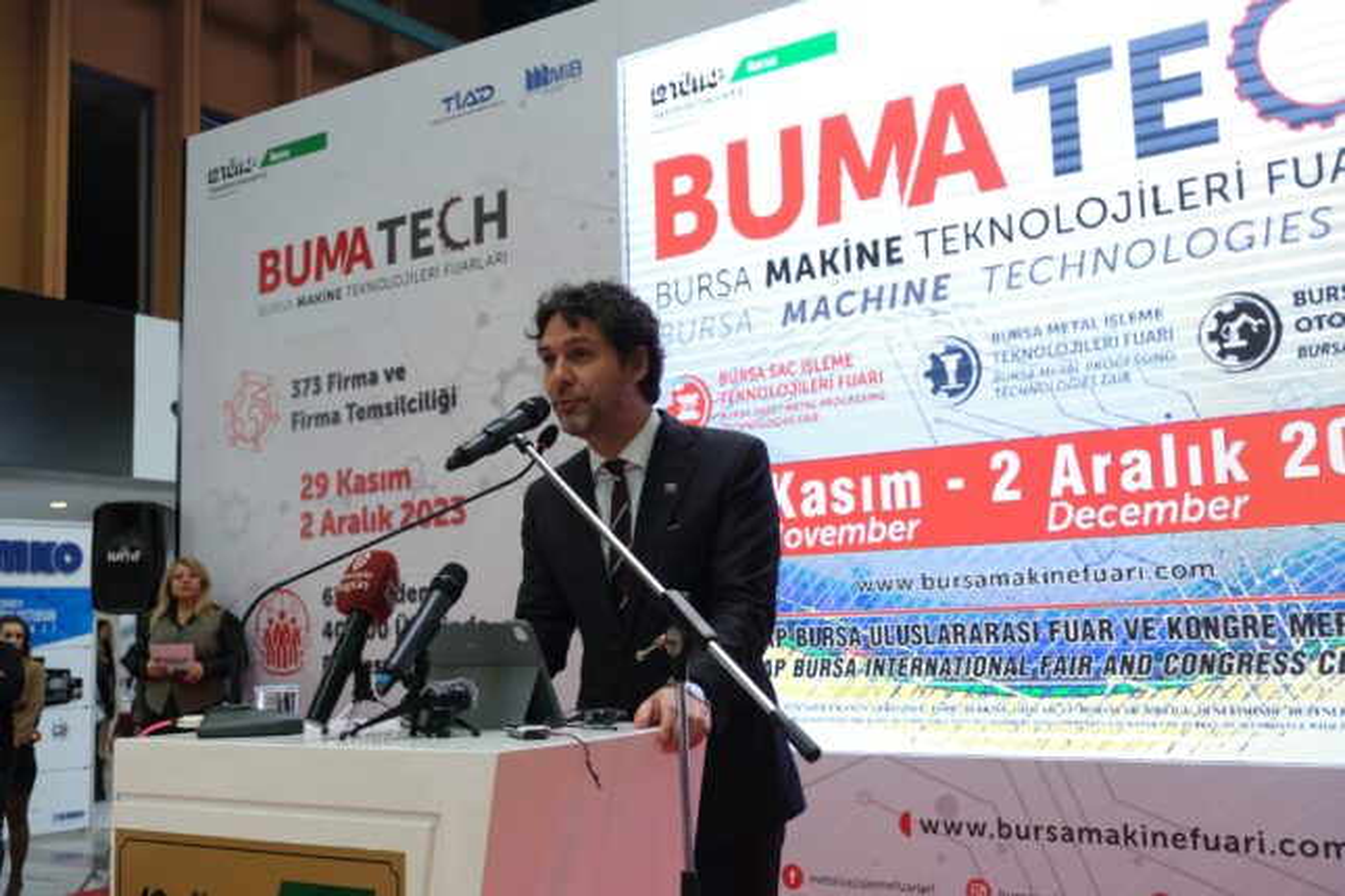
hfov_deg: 51.9
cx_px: 672
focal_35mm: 37
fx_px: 1382
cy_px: 448
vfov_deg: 35.9
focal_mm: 24.9
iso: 800
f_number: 4
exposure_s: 1/150
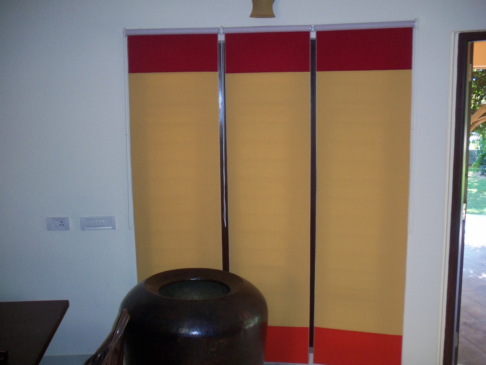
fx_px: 534
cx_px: 243
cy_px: 182
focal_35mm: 38
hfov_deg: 49.0
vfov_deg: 37.7
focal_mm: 6.3
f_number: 3.5
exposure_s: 1/60
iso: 200
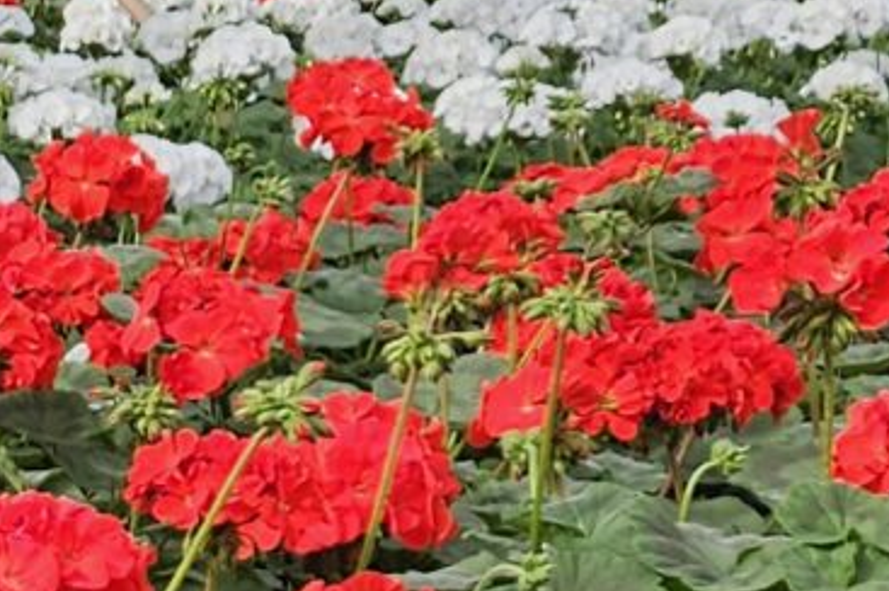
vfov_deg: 8.0
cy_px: 872
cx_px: -1342
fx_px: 4120
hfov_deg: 10.4
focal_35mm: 167
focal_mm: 5.4
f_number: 1.8
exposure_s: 1/560
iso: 25
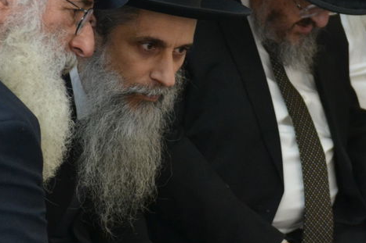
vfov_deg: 6.8
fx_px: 2058
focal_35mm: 202
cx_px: 171
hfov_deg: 10.2
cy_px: 154
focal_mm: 45
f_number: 2.8
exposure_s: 1/125
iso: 800
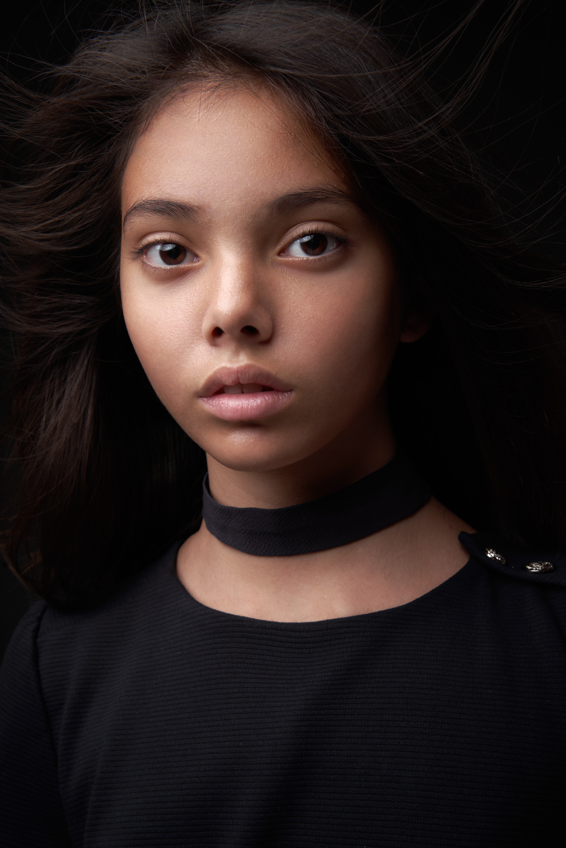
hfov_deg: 26.0
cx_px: 283
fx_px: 1226
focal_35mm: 52
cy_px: 424
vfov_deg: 38.2
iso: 80
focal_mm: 52
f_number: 11
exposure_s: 1/160
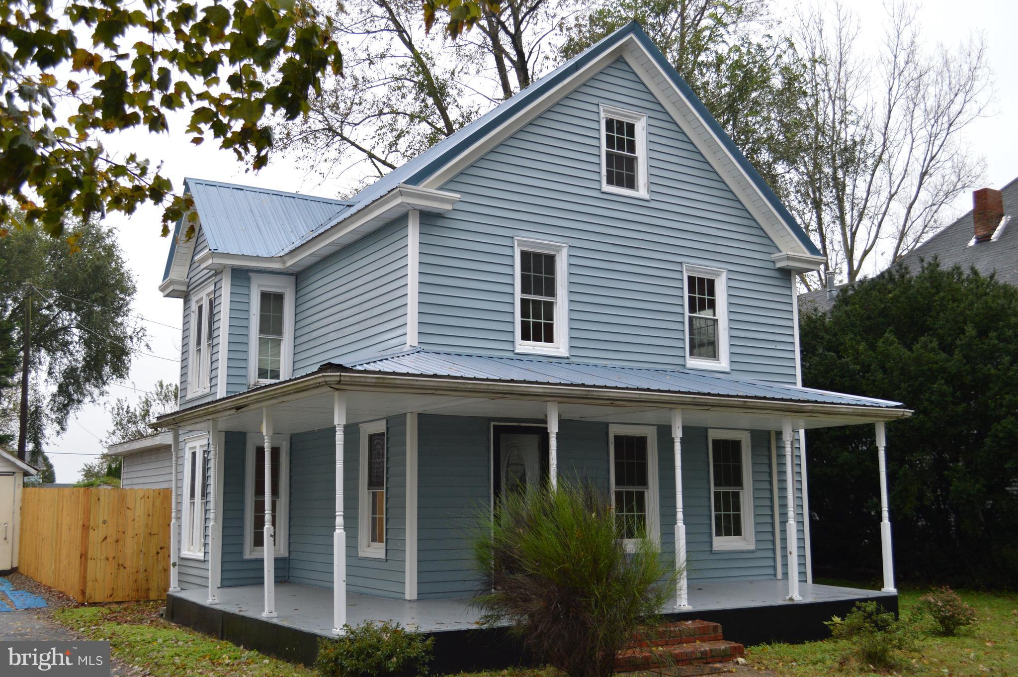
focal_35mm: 36
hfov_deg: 53.2
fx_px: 1017
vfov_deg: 36.8
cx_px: 509
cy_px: 338
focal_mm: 24
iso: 450
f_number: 4
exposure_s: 1/60
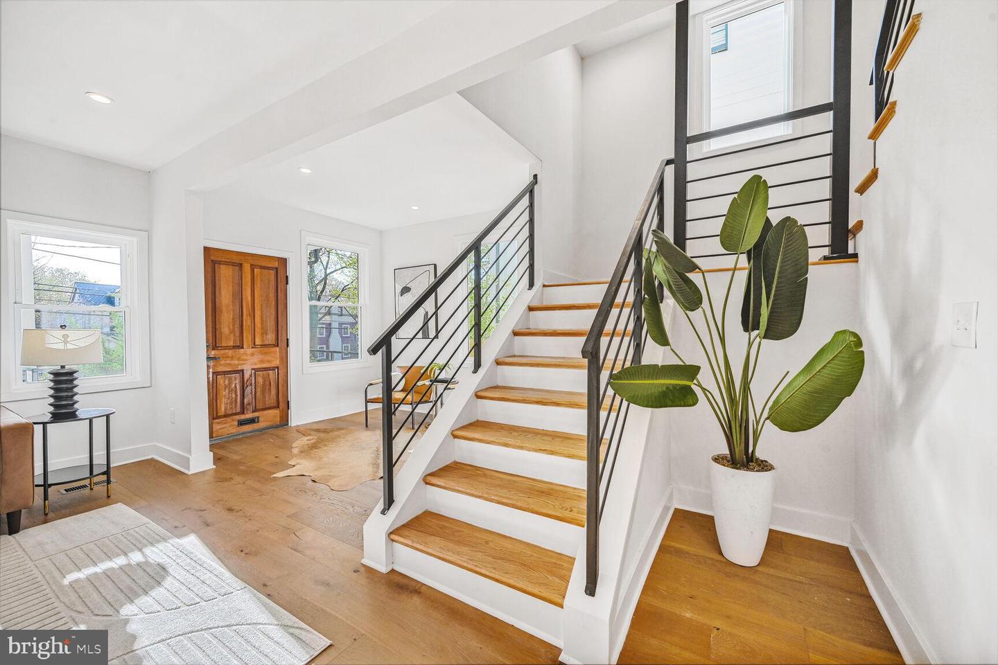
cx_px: 499
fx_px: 388
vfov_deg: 81.2
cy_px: 332
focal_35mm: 14
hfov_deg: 104.3
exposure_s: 1/15
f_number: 9
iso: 200
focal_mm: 14
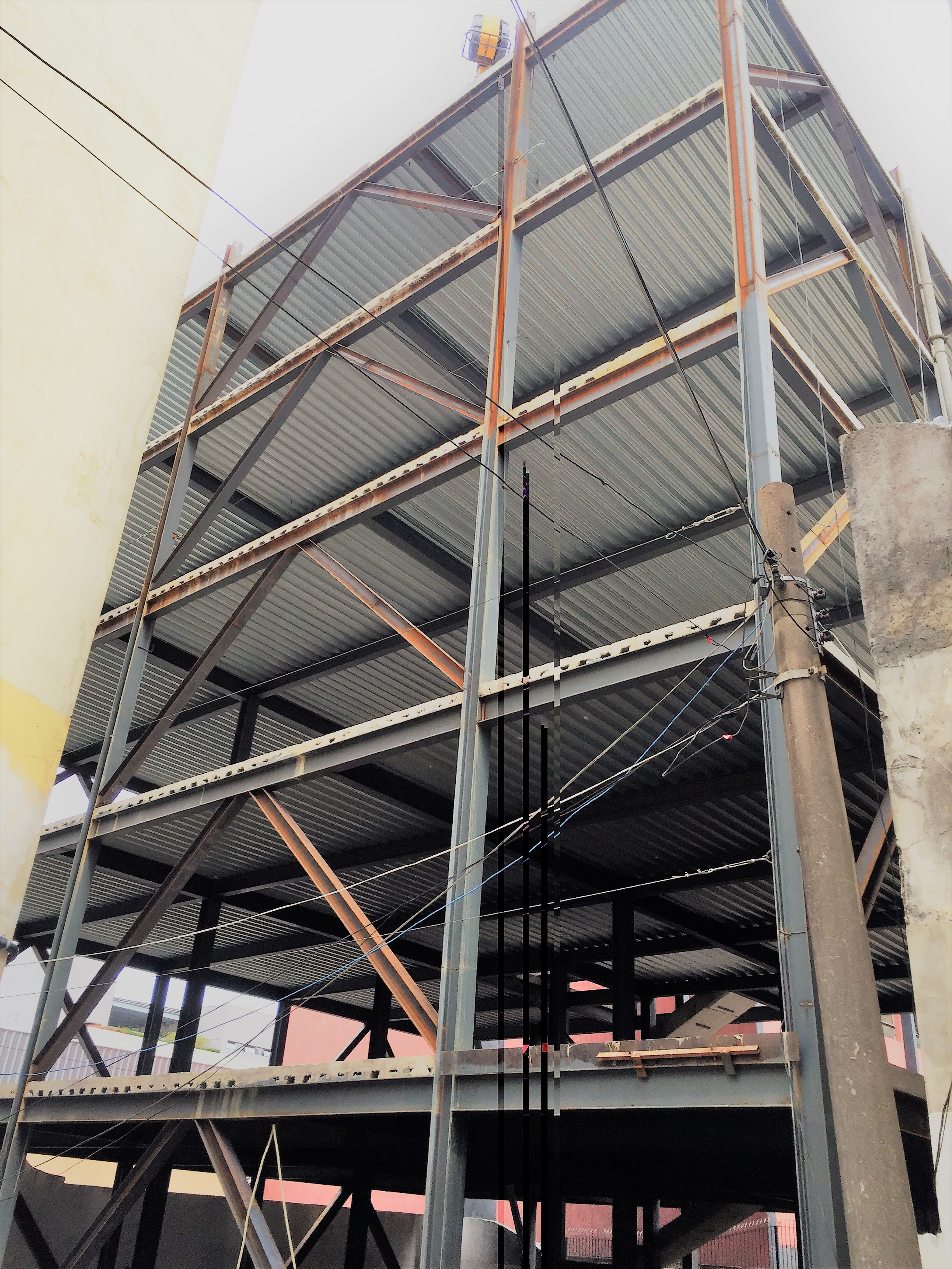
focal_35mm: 29
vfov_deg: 61.7
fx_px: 1063
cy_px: 634
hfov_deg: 48.2
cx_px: 476
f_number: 2.2
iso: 32
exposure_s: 1/380
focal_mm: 4.15
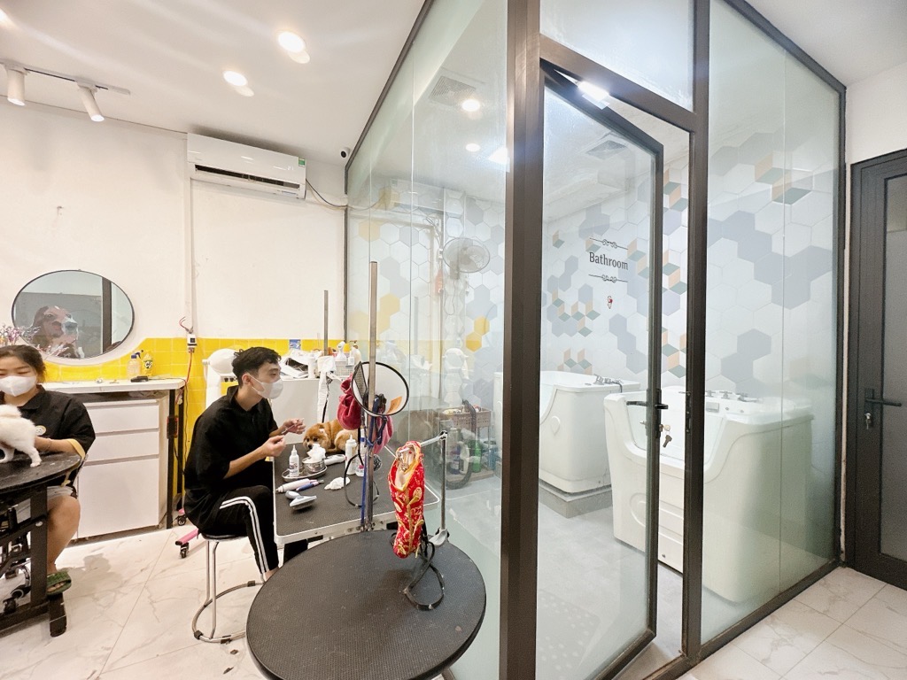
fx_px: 367
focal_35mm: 14
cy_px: 340
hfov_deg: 102.1
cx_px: 454
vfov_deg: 85.7
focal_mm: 2.22
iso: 200
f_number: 2.2
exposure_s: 1/100
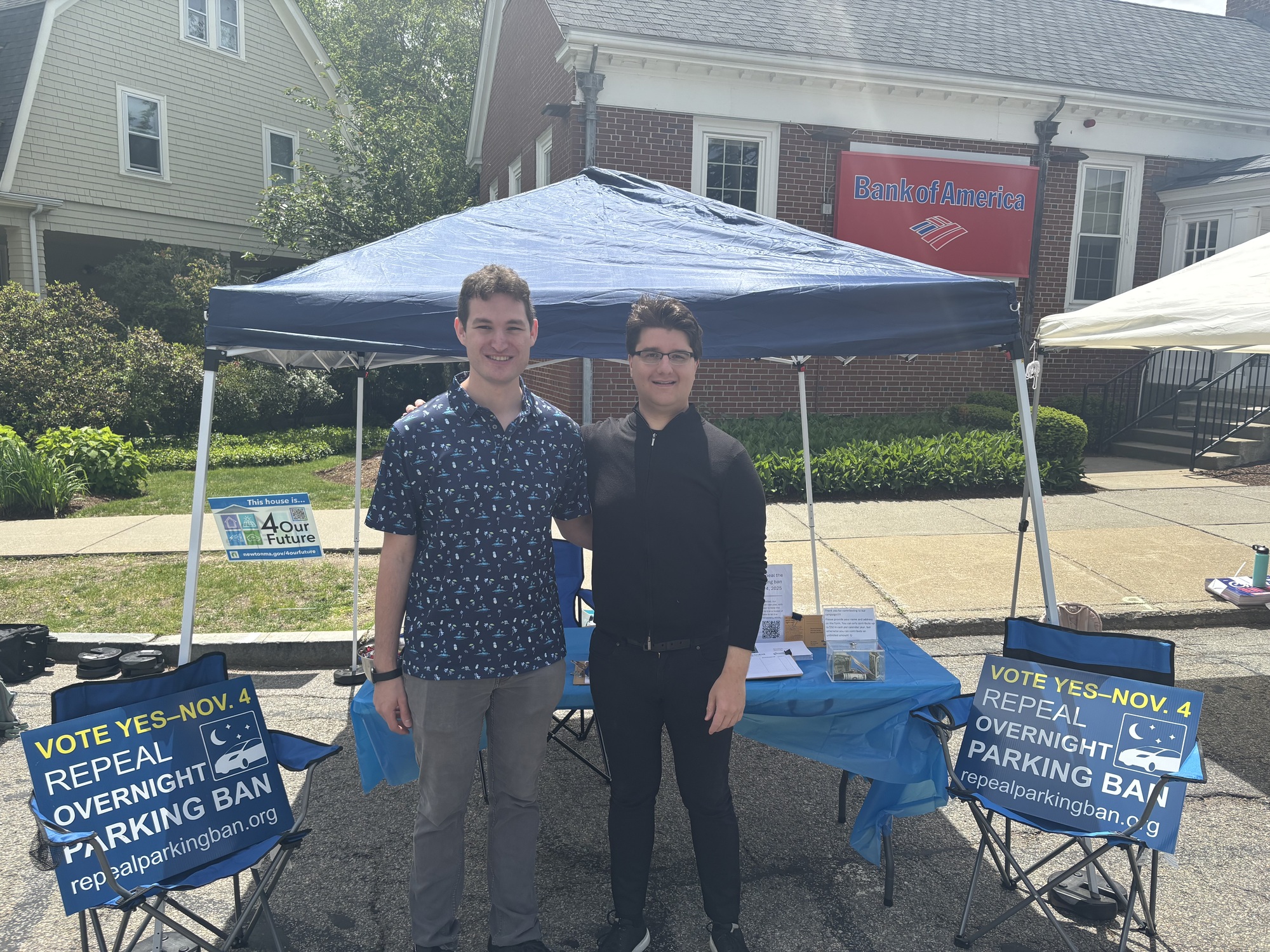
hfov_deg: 67.3
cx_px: 635
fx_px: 954
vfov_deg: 53.1
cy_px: 476
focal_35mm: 26
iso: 50
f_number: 1.6
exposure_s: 1/2710
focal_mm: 5.96
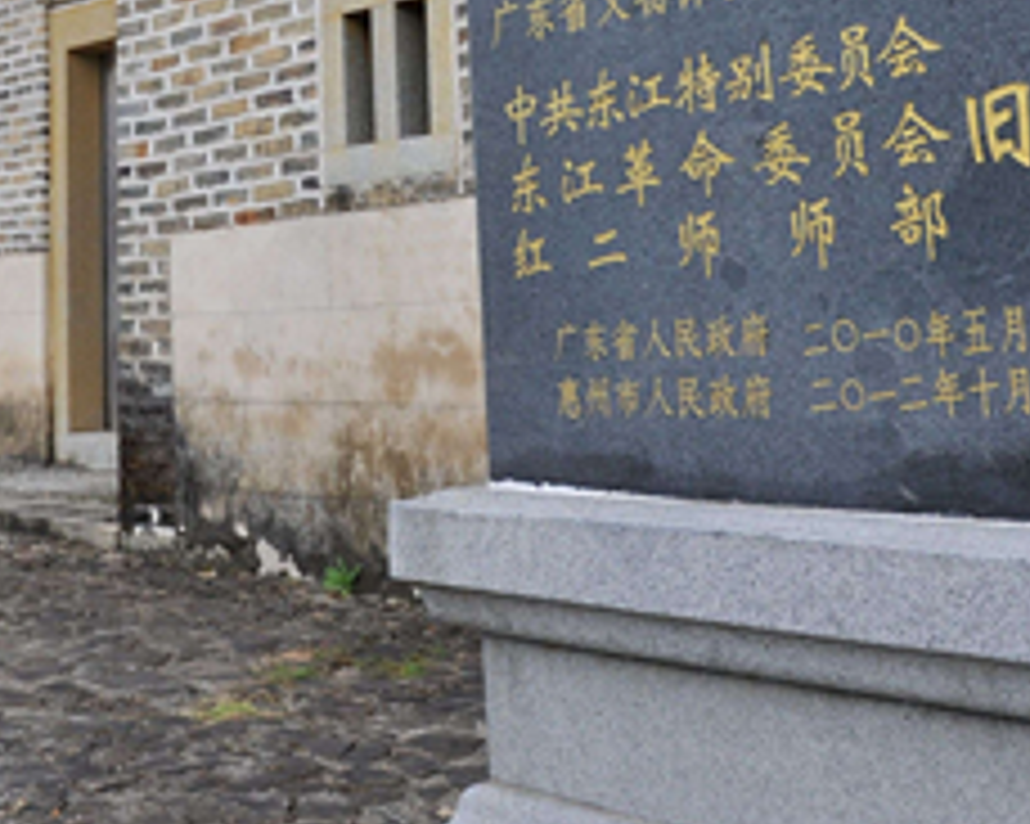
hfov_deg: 31.8
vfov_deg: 24.2
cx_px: 378
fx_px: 1798
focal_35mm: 59
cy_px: -65
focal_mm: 24
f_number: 5.6
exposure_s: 1/640
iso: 500
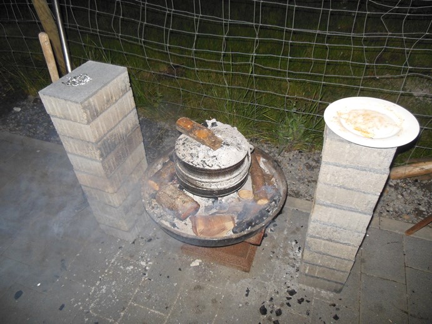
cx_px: 216
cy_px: 162
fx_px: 312
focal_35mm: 25
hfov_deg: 69.4
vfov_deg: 54.9
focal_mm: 4.5
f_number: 3.2
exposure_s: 1/25
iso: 200
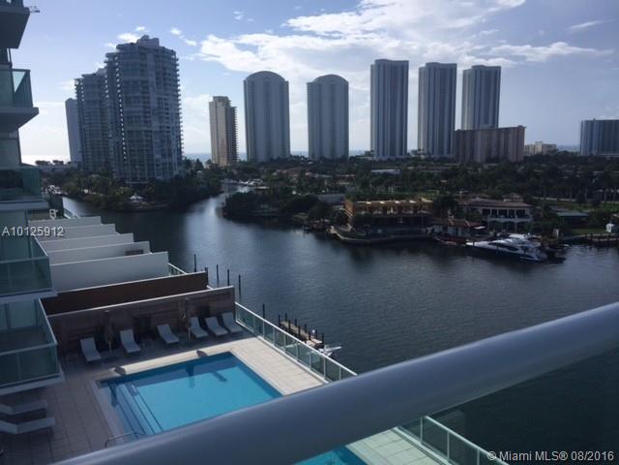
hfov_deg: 61.7
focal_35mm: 29
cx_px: 310
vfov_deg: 48.2
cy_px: 232
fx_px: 519
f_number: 2.2
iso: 32
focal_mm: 4.15
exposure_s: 1/3049
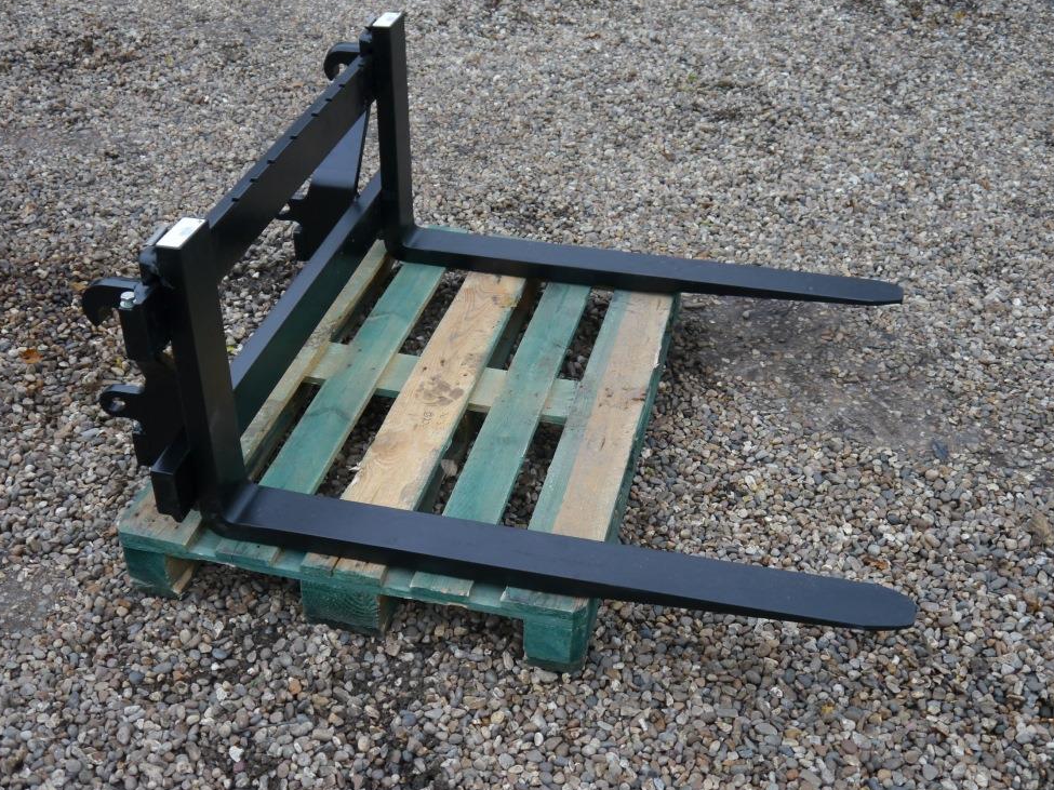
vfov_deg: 34.3
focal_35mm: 42
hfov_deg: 44.8
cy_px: 380
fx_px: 1279
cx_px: 528
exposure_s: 1/60
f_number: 4.2
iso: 400
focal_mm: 20
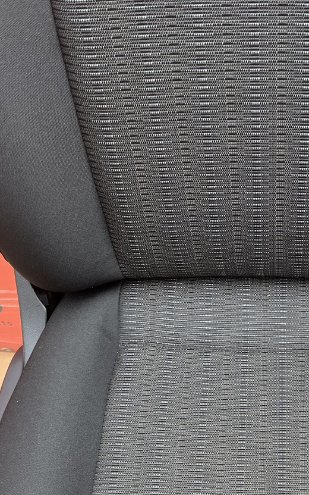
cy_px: 451
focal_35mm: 53
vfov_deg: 35.8
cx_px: 277
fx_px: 714
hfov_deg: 23.8
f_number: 1.6
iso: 80
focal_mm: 5.1
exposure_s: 1/121
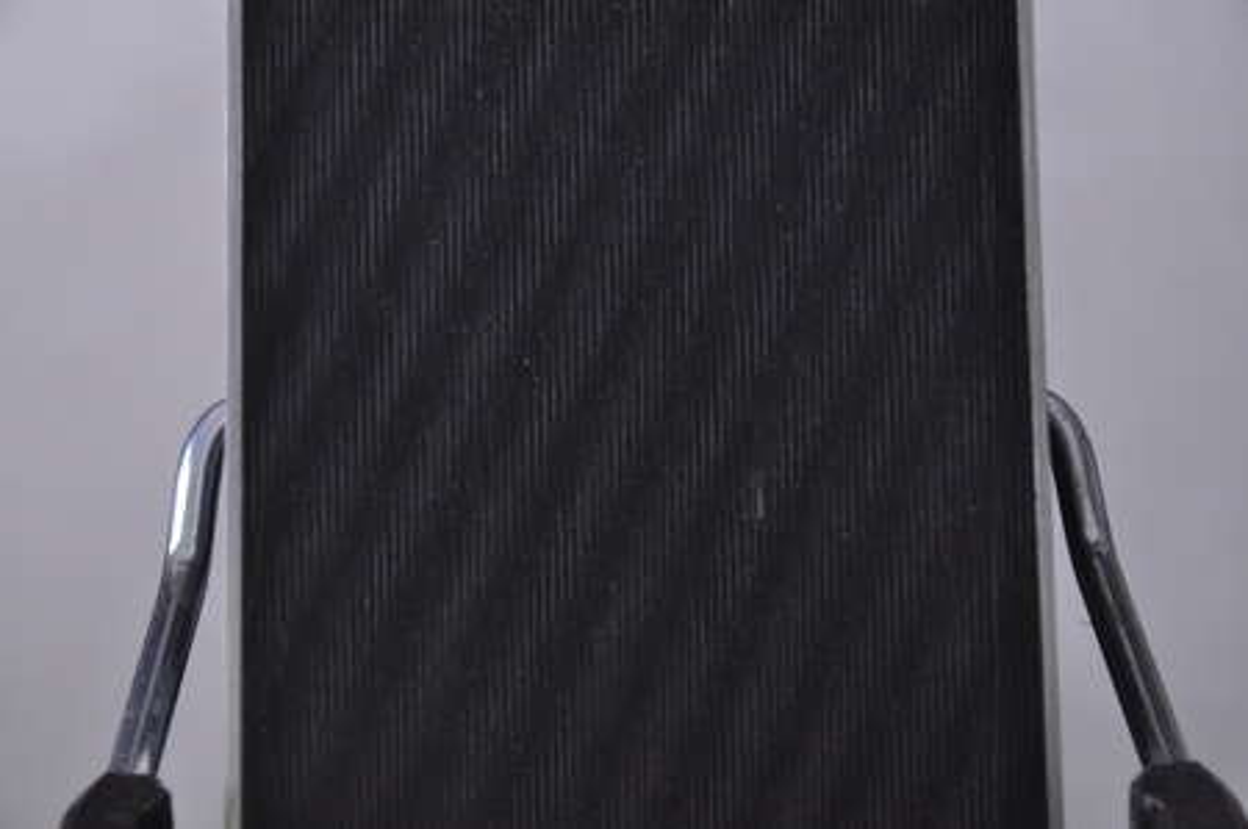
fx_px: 5454
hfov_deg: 13.1
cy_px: 414
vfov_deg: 8.7
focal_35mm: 158
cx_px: 624
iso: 3200
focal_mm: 105
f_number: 9.5
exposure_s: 1/125
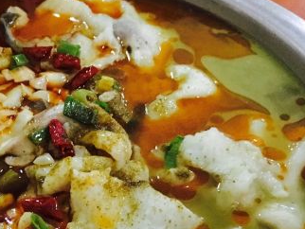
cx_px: 63
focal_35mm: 63
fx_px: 556
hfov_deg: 30.0
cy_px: 212
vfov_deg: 22.7
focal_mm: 4.15
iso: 320
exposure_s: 1/17
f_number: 2.2
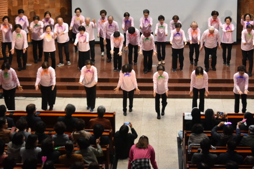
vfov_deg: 16.0
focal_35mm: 85
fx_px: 599
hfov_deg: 23.9
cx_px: 149
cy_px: 42
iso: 1100
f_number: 4.2
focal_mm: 31
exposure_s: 1/60
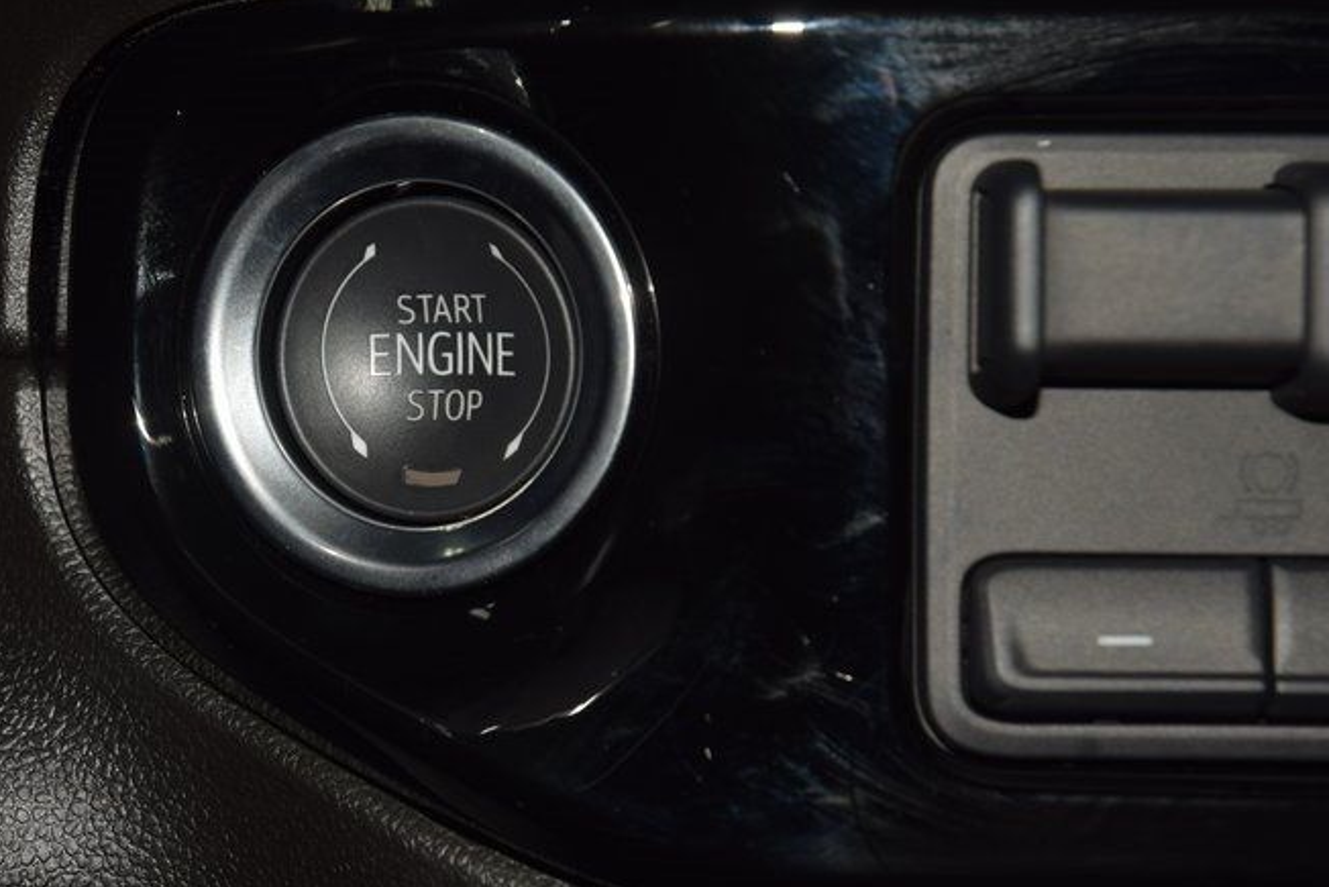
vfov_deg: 8.3
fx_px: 6092
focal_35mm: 165
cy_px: 350
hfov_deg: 12.4
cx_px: 448
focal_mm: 70
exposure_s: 1/125
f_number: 8
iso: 100
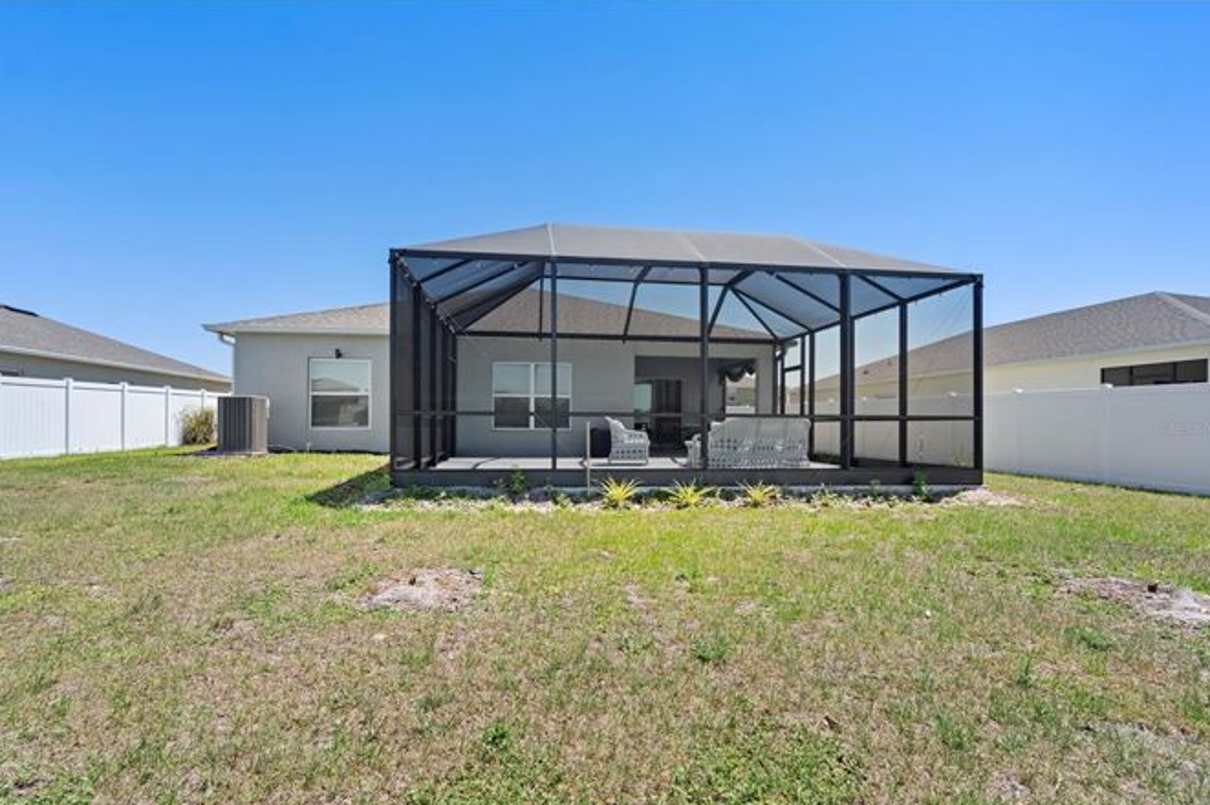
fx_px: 537
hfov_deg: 96.7
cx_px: 589
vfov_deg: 73.6
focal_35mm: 16
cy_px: 427
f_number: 8
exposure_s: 1/50
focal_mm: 10
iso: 100
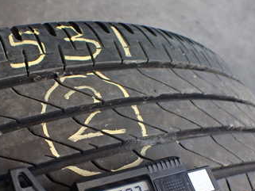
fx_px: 413
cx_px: 102
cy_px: 151
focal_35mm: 56
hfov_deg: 34.2
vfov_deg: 25.7
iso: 320
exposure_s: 1/125
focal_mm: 5.4
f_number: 2.3
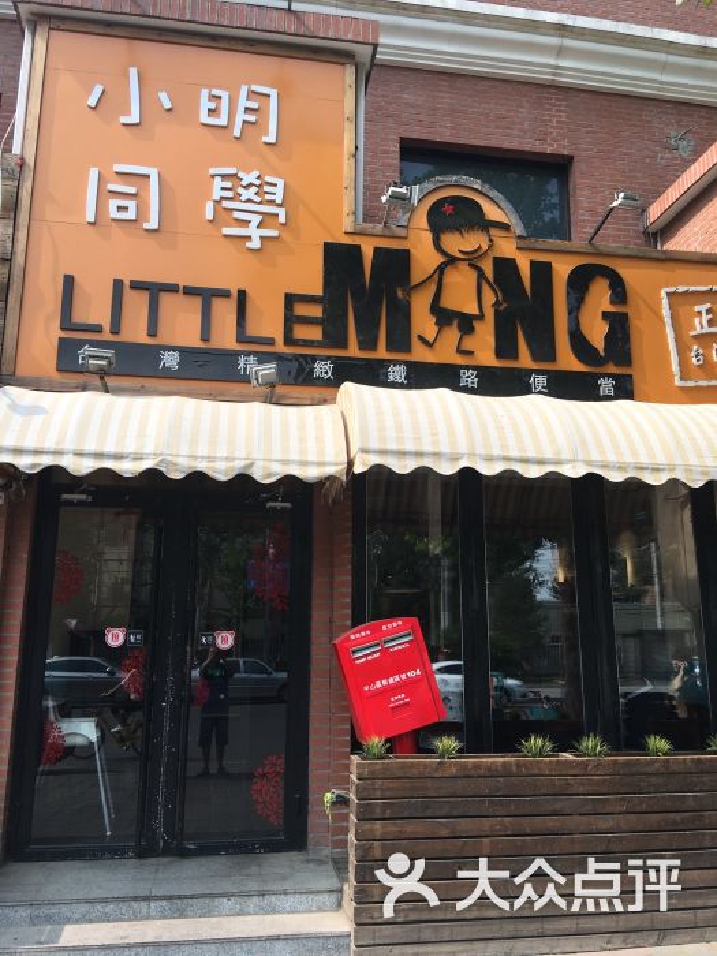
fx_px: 801
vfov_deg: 61.7
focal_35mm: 29
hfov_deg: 48.2
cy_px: 478
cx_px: 358
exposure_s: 1/674
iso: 25
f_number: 2.2
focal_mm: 4.15
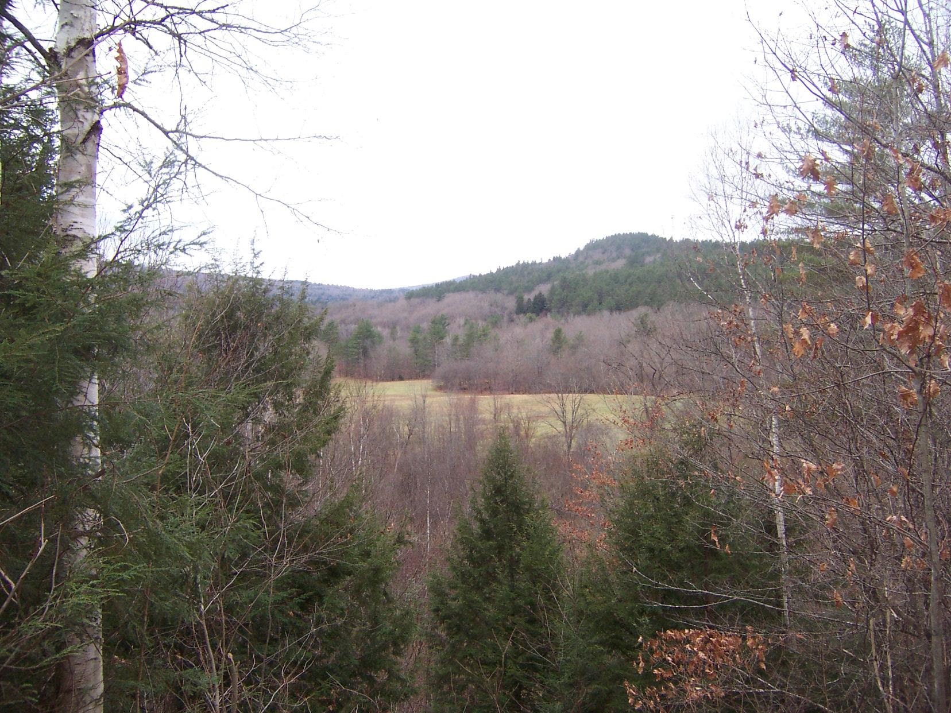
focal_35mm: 33
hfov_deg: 55.4
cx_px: 476
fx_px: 907
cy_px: 356
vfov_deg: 42.9
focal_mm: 5.5
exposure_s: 1/60
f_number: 2.8
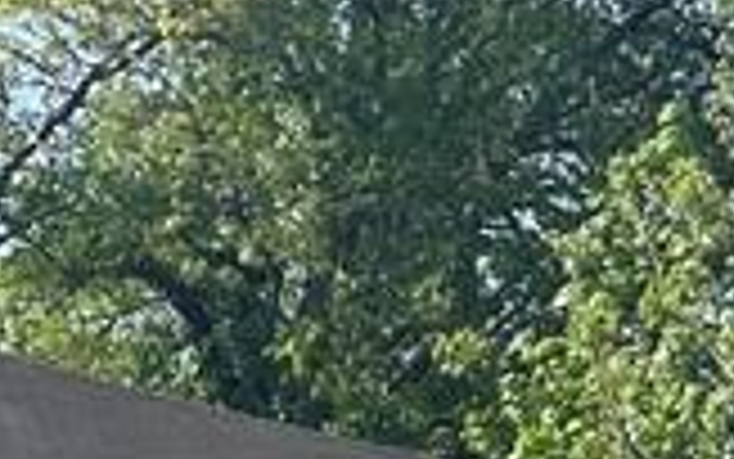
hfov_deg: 12.0
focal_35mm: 173
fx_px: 3462
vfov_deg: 7.4
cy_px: 832
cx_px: 135
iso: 50
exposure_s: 1/3077
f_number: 1.5
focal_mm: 5.7
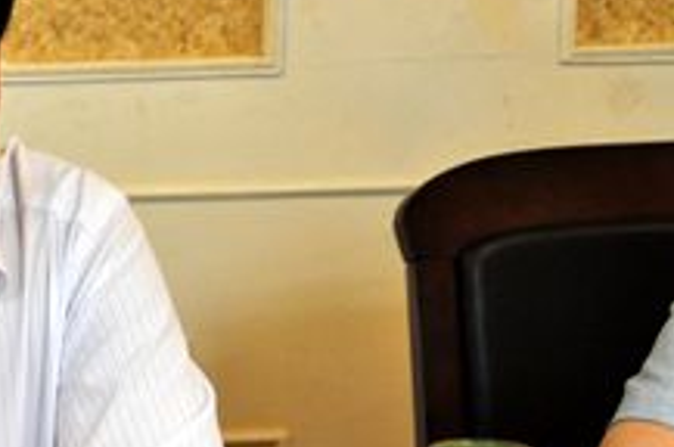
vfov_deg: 6.6
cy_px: 267
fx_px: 3870
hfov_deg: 9.9
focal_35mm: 207
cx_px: -62
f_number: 5
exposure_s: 1/125
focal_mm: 60
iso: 1400
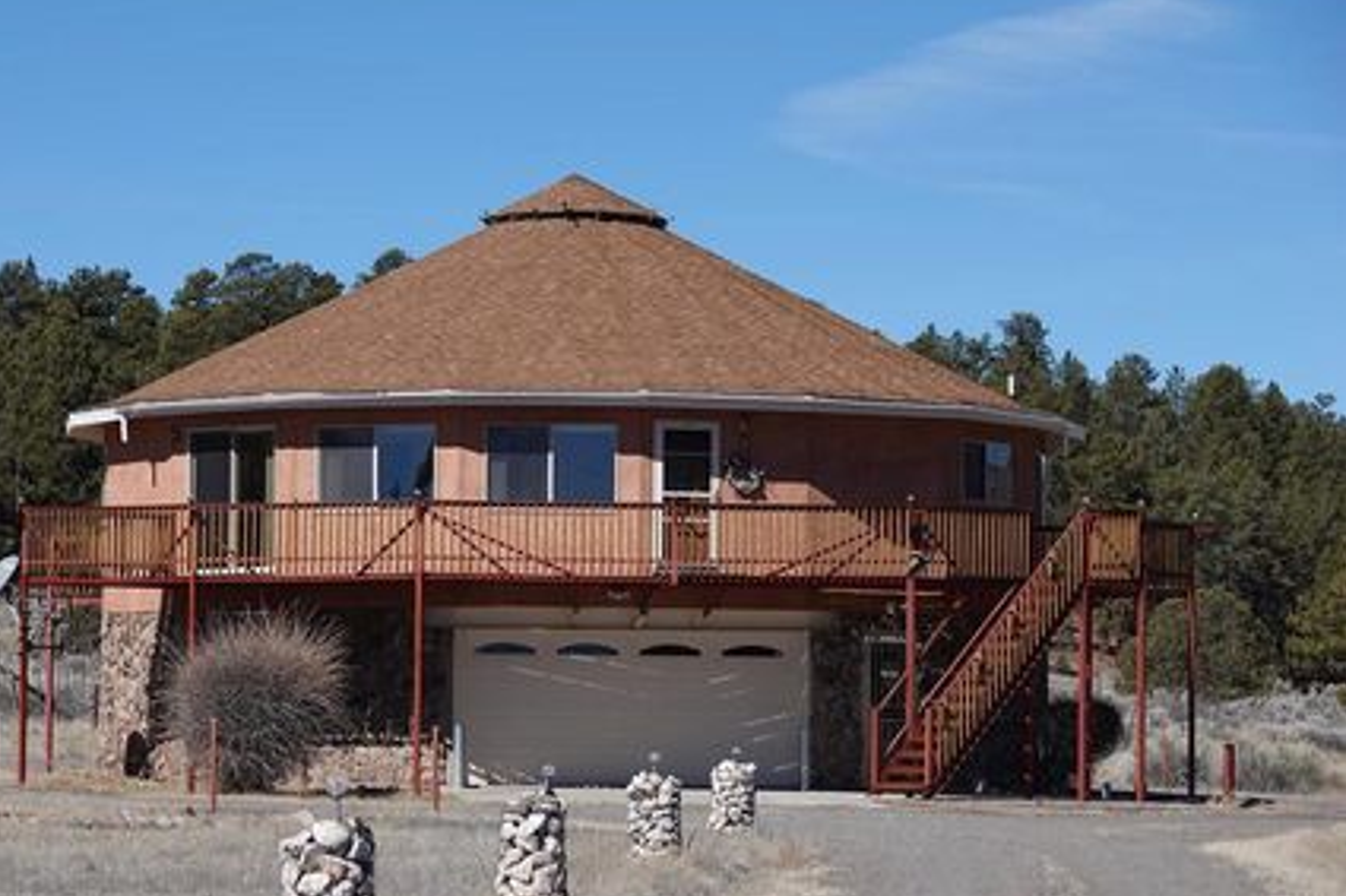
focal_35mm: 126
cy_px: 483
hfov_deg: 16.3
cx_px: 557
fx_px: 4709
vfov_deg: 10.9
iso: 100
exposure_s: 1/1250
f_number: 4
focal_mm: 39.42
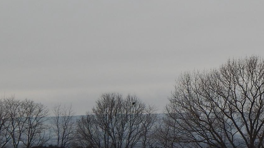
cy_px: 69
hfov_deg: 18.2
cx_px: 284
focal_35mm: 114
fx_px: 798
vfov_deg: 10.6
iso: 125
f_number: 3.6
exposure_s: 1/400
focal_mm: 7.7
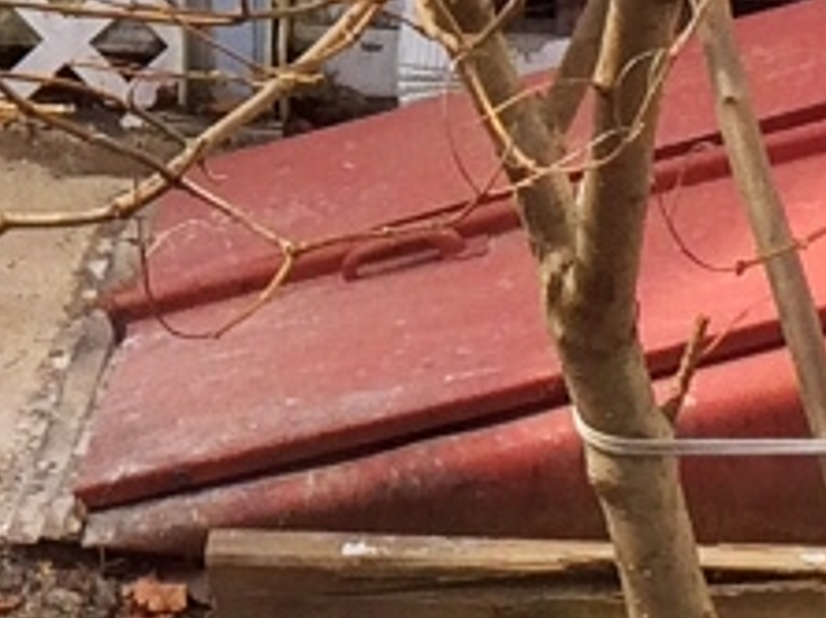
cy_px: -719
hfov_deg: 8.6
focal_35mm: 221
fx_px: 5268
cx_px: -748
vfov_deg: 6.5
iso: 32
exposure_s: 1/1208
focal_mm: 4.12
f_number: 2.2
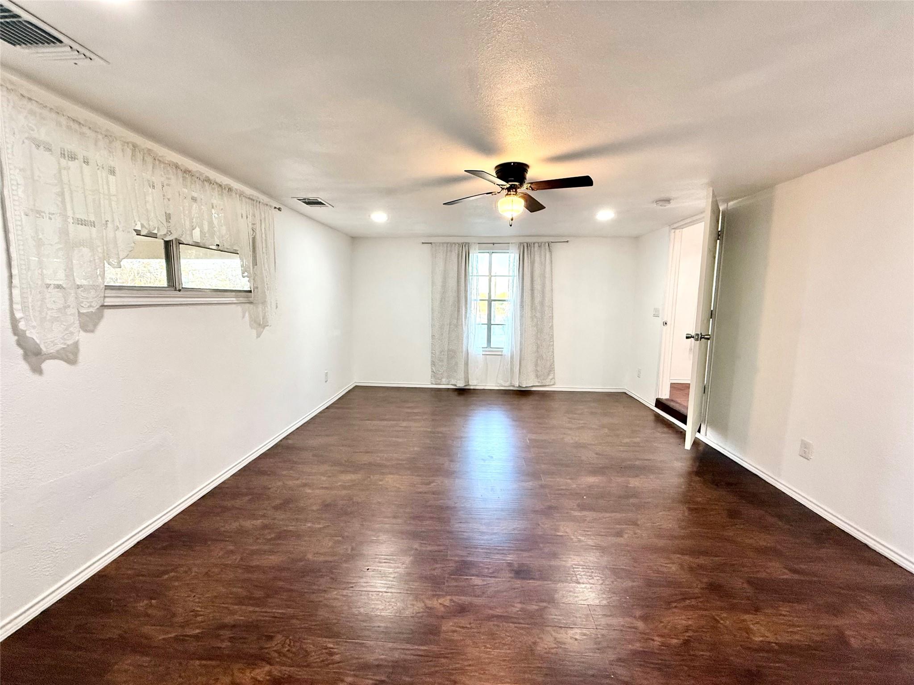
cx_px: 457
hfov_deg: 102.1
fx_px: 370
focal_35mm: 14
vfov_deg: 85.7
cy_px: 342
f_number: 2.2
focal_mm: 2.22
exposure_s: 1/120
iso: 400
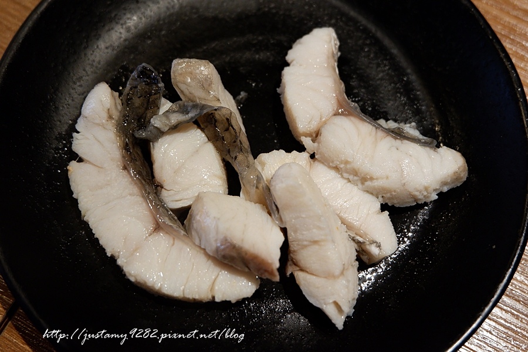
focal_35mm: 42
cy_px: 176
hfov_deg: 46.4
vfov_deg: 31.9
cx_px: 264
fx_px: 616
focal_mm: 28.2
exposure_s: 1/60
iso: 1250
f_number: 4.5
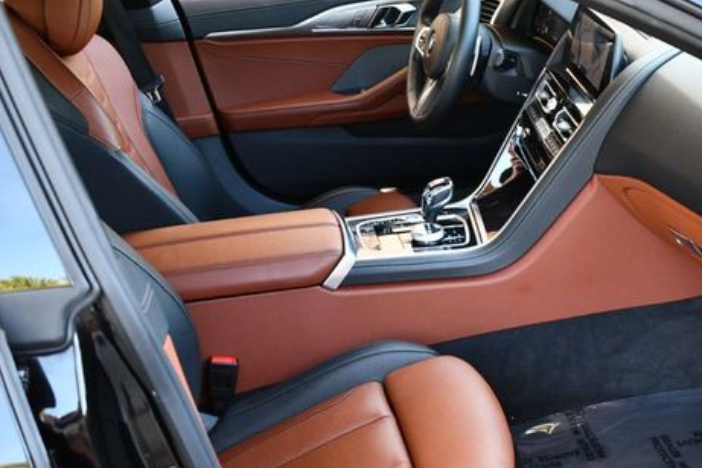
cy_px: 278
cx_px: 461
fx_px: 975
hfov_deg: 39.2
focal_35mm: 50
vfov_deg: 26.9
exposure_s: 1/160
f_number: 3.5
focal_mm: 18
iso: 800
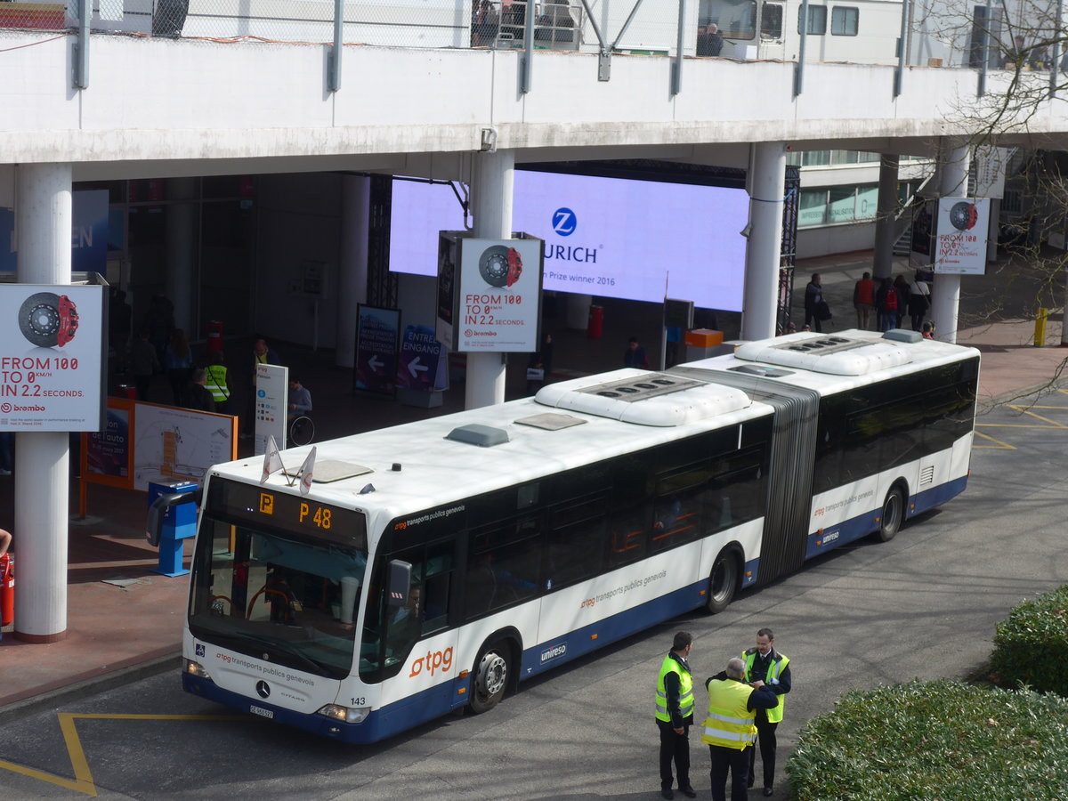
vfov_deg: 19.9
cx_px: 534
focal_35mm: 74
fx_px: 2283
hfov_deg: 26.3
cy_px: 400
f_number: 4.2
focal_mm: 15
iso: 80
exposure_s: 1/500
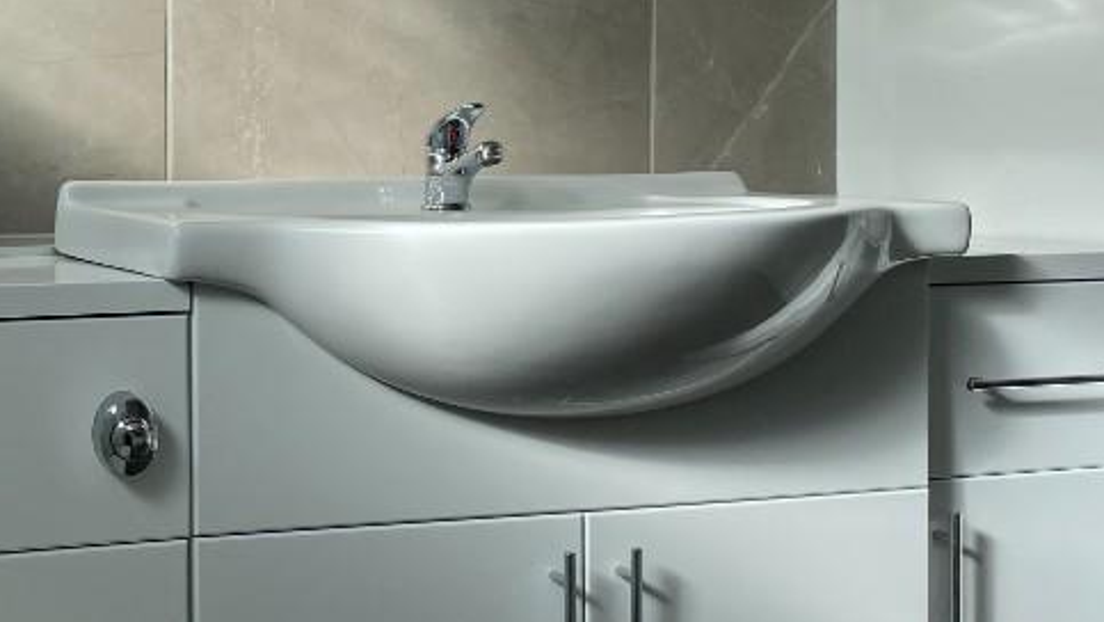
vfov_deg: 20.0
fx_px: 1757
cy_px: 210
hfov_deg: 33.2
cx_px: 128
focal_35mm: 60
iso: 32
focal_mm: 4.25
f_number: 1.8
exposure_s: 1/833
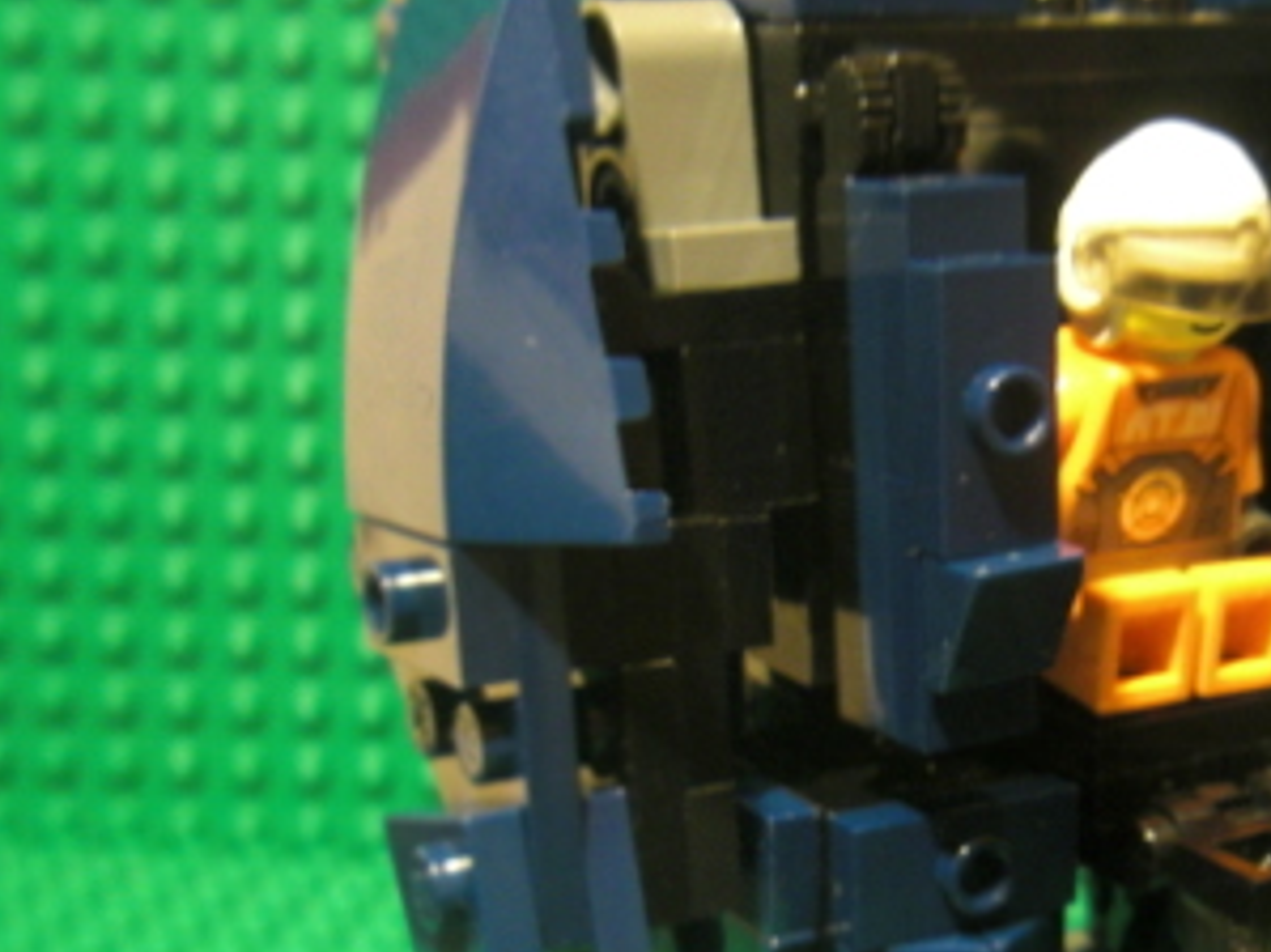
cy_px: 667
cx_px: 1084
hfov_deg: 31.1
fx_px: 2202
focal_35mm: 60
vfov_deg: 24.2
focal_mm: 4.9
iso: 200
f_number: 2.6
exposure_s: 1/2
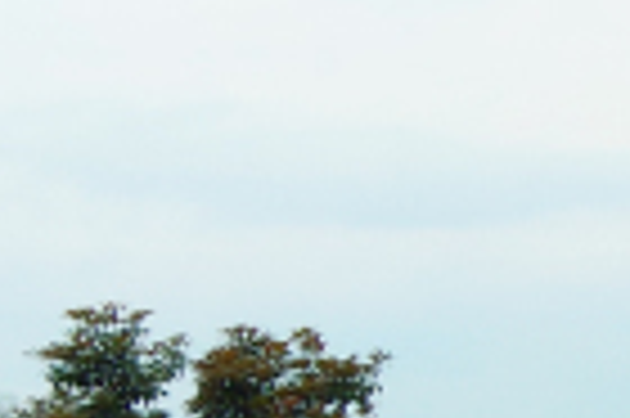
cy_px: 663
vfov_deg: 6.8
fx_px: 3461
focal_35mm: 198
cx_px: 1584
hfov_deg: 9.2
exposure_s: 1/80
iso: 200
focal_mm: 18
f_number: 16
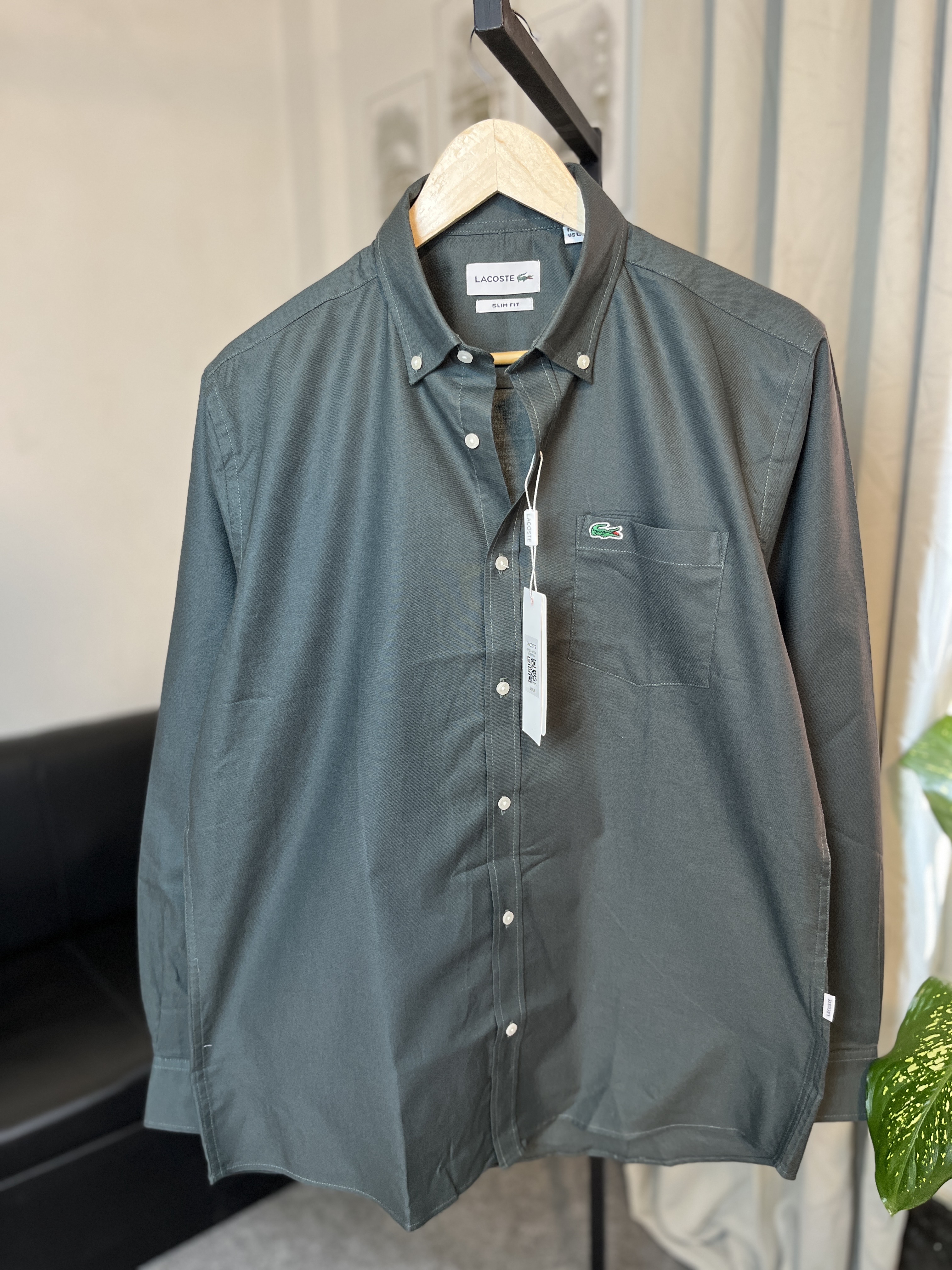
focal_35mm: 26
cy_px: 635
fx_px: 953
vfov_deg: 67.3
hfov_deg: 53.1
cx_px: 476
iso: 125
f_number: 1.6
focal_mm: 5.1
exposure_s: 1/79
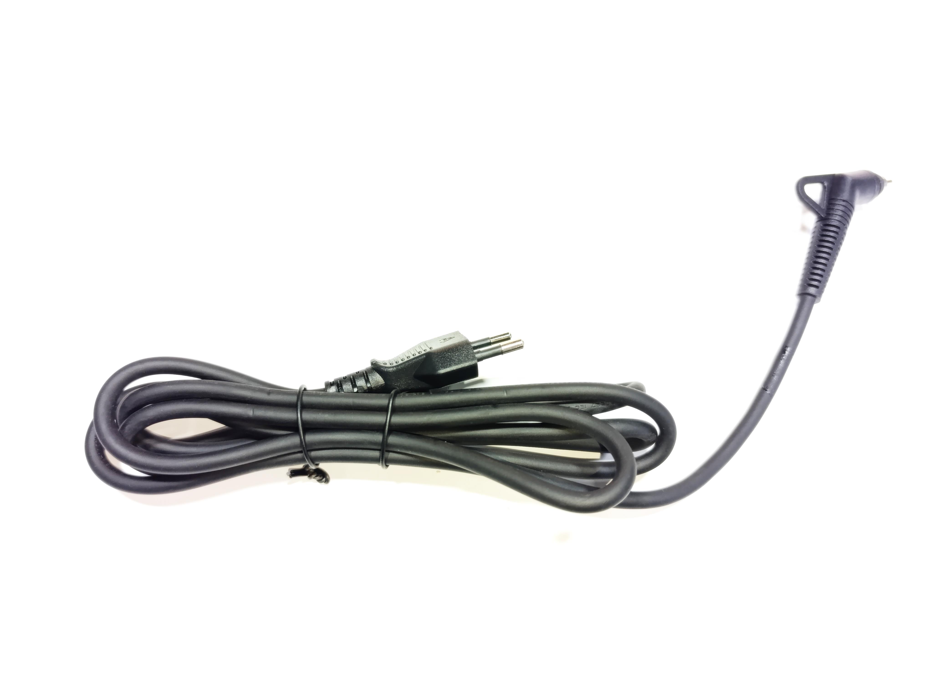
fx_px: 618
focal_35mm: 23
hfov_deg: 73.8
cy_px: 350
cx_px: 464
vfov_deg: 59.0
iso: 1000
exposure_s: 1/100
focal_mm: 6.14
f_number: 1.6
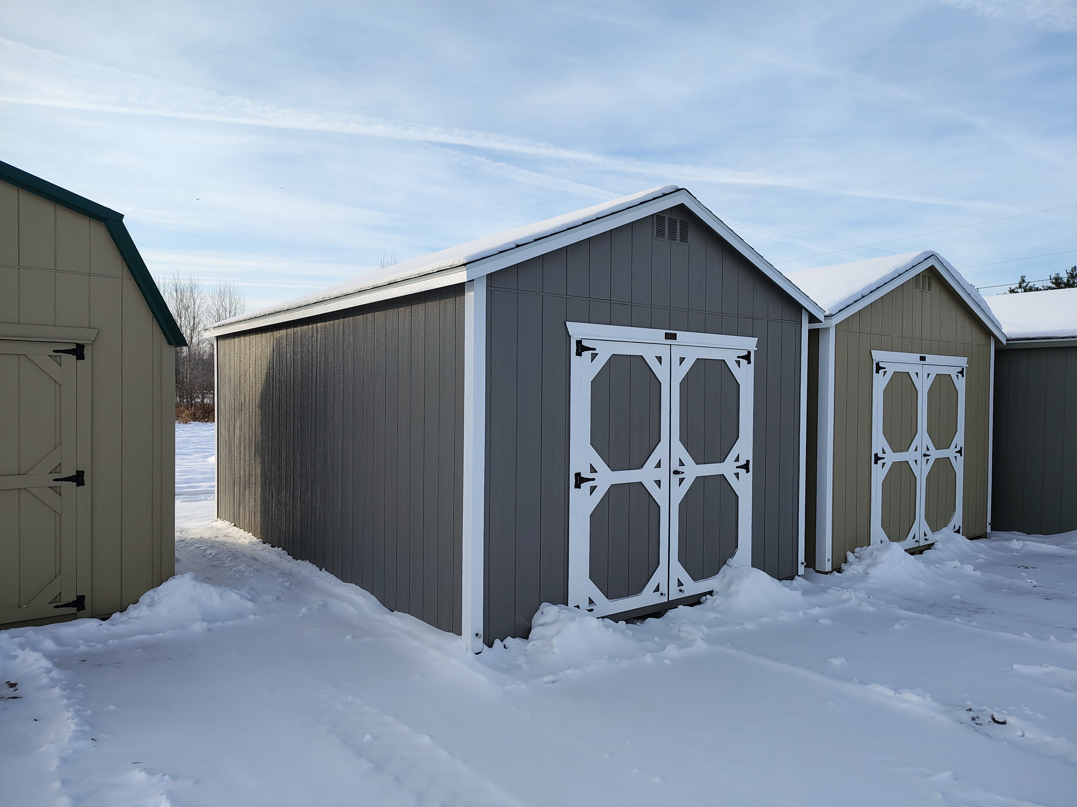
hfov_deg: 71.6
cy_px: 404
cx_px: 538
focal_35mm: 24
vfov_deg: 56.8
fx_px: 747
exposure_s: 1/1530
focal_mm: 5.56
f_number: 1.8
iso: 100
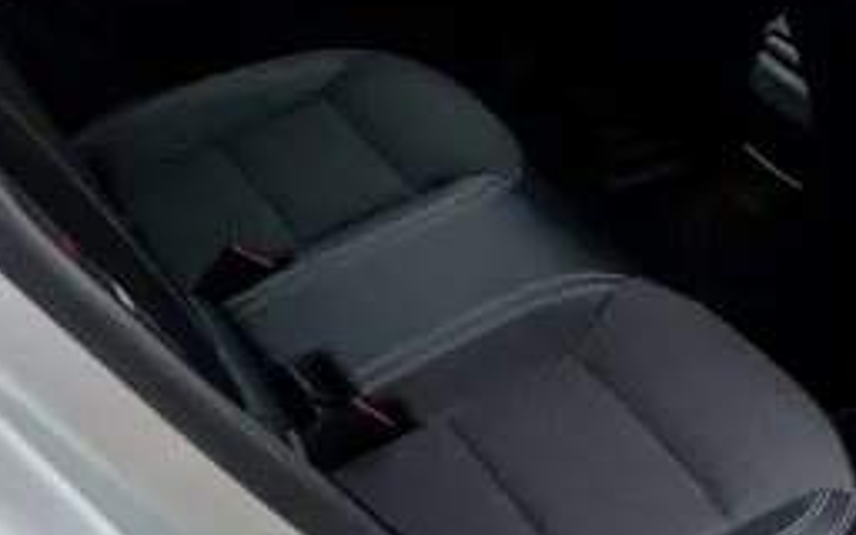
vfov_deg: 21.3
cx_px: 883
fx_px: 1423
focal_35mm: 61
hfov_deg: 30.7
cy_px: 328
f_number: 1.7
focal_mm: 6.3
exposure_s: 1/100
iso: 200
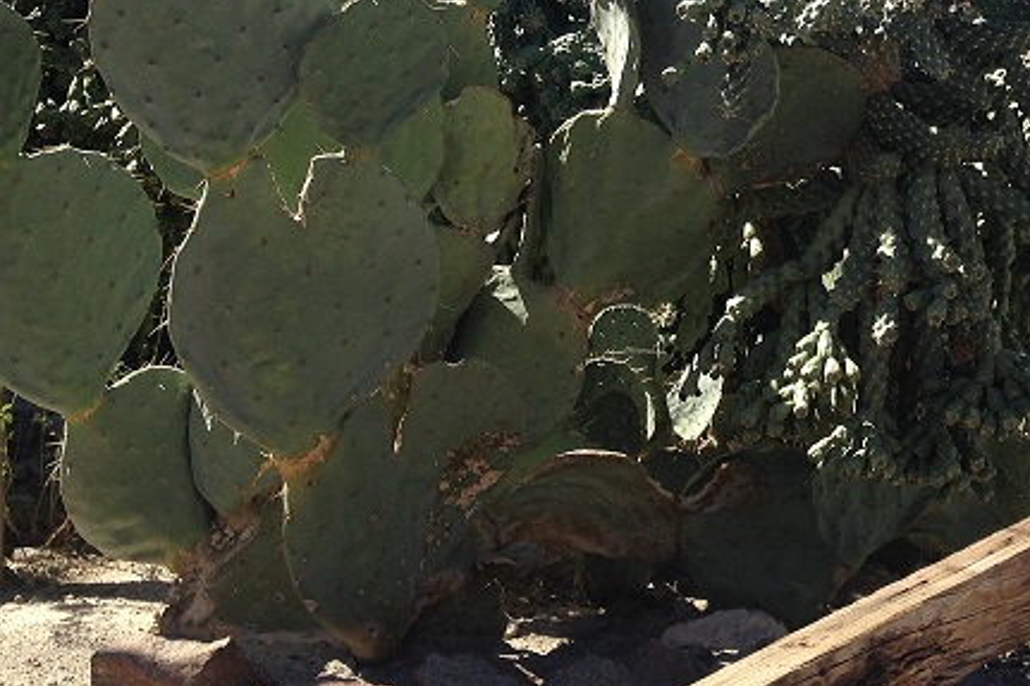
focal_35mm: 65
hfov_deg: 30.2
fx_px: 1859
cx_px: 822
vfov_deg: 20.4
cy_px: 50
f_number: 2.4
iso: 50
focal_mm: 4.12
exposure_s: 1/951
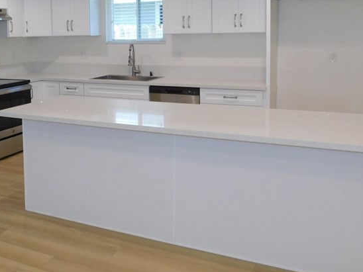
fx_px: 451
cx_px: 91
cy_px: 73
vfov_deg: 33.0
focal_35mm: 43
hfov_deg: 42.5
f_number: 3
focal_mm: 4
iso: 125
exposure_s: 1/50
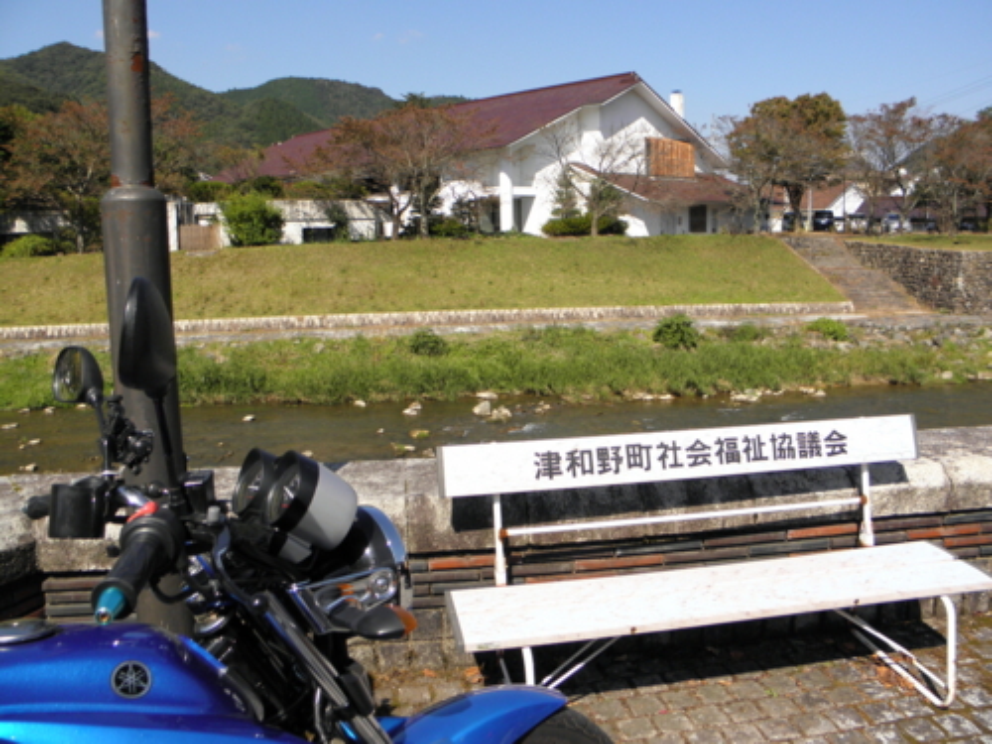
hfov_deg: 63.4
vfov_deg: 49.7
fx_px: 802
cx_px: 496
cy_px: 372
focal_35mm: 28
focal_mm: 5
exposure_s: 1/200
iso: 100
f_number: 7
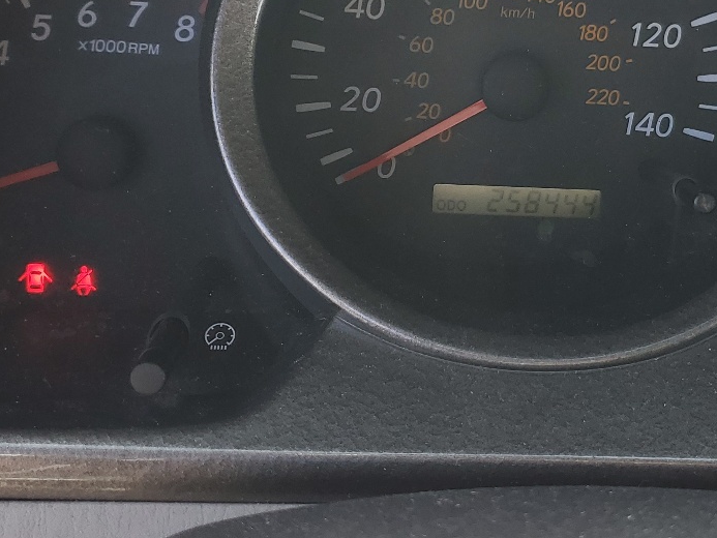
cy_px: 166
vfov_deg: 24.3
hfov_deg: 31.6
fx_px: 1243
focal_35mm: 60
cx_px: 545
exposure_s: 1/286
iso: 50
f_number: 1.5
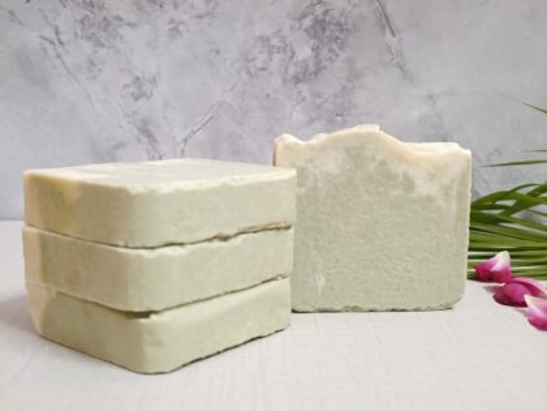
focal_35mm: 47
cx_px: 274
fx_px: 743
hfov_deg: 40.4
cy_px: 206
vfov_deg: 30.9
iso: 1250
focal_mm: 7.08
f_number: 4.5
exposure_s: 1/25
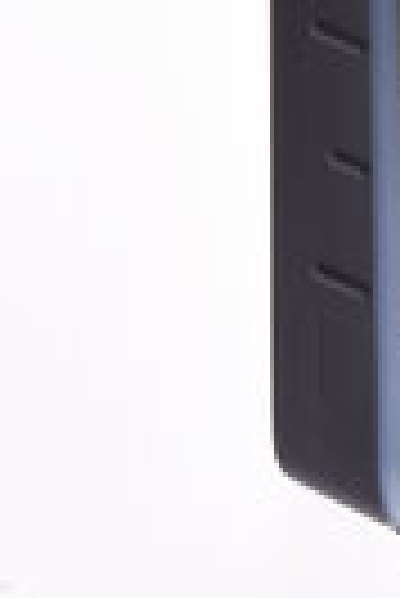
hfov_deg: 1.6
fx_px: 14411
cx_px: 791
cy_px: -306
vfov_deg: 2.4
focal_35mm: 867
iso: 100
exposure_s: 1/100
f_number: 20
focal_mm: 160
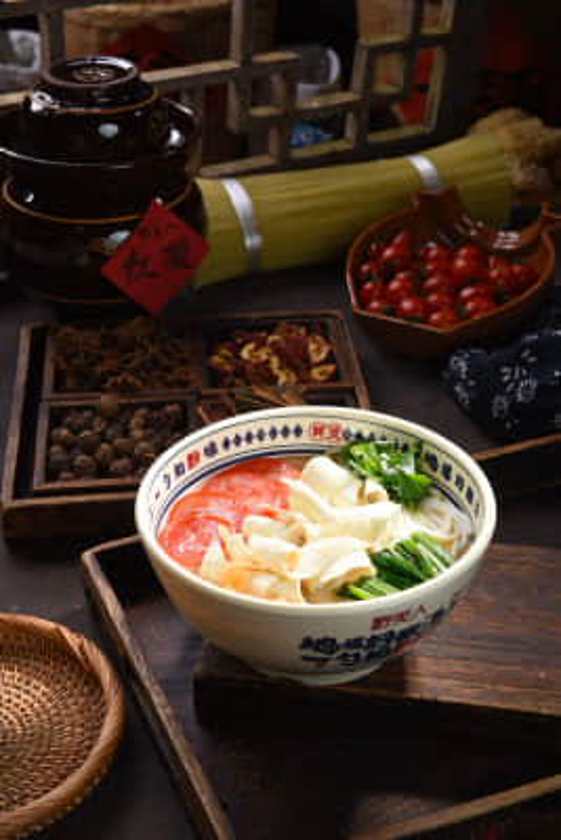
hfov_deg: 22.6
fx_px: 1401
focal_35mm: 60
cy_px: 420
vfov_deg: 33.4
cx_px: 280
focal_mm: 60
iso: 100
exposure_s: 1/100
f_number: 13
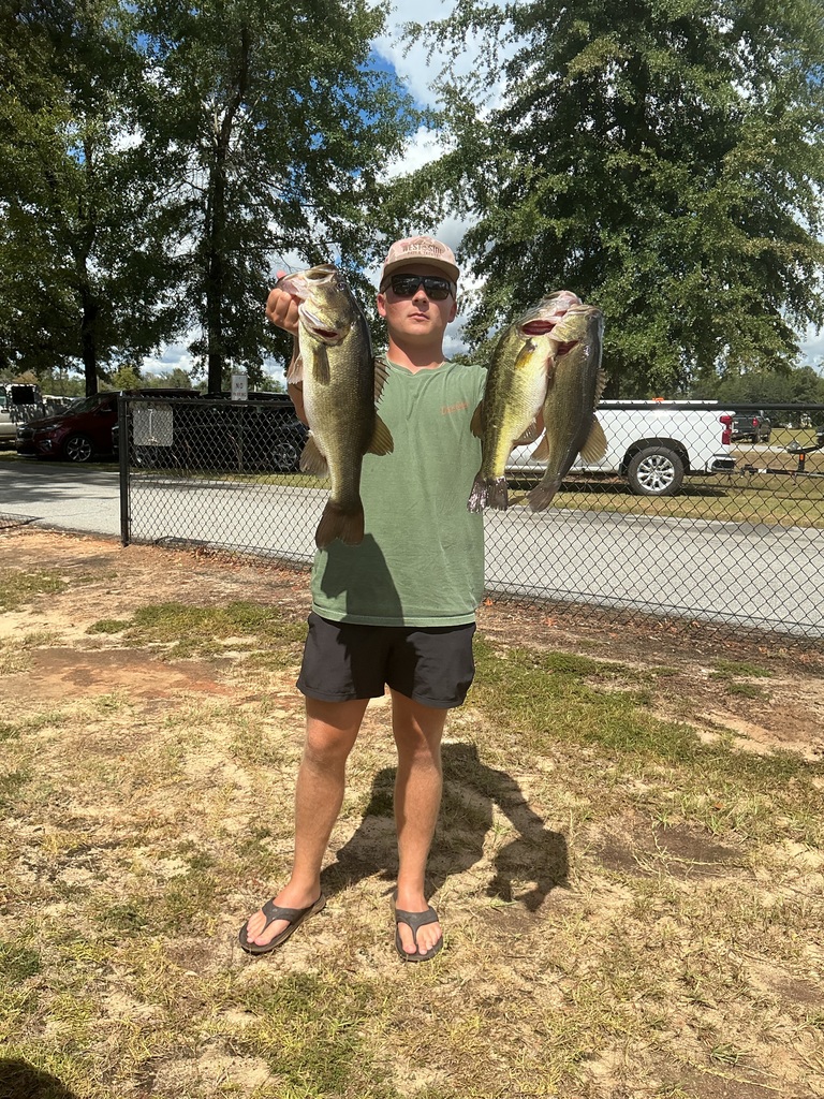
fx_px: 920
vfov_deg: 61.7
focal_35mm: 29
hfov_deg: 48.2
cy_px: 550
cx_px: 412
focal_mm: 3
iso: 25
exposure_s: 1/1912
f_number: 1.8
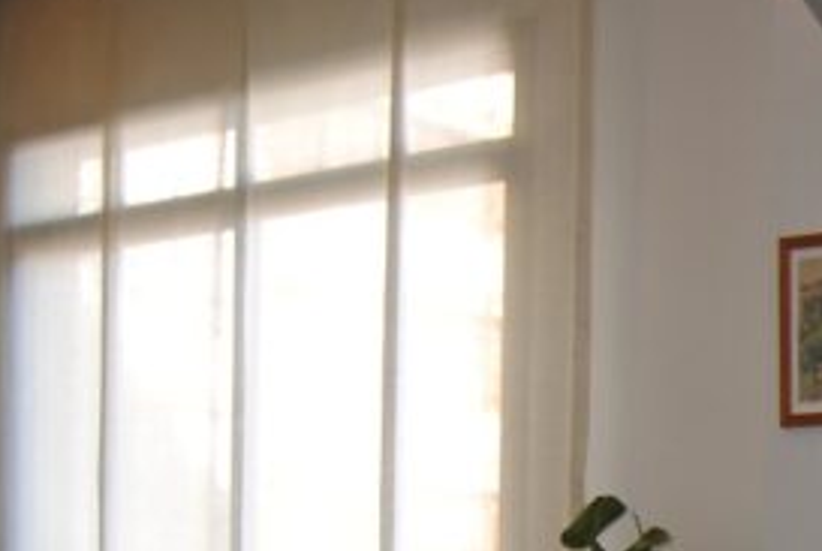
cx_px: 1093
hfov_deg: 23.3
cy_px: 753
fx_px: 1738
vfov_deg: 16.8
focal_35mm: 76
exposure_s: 1/80
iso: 200
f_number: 3.5
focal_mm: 18
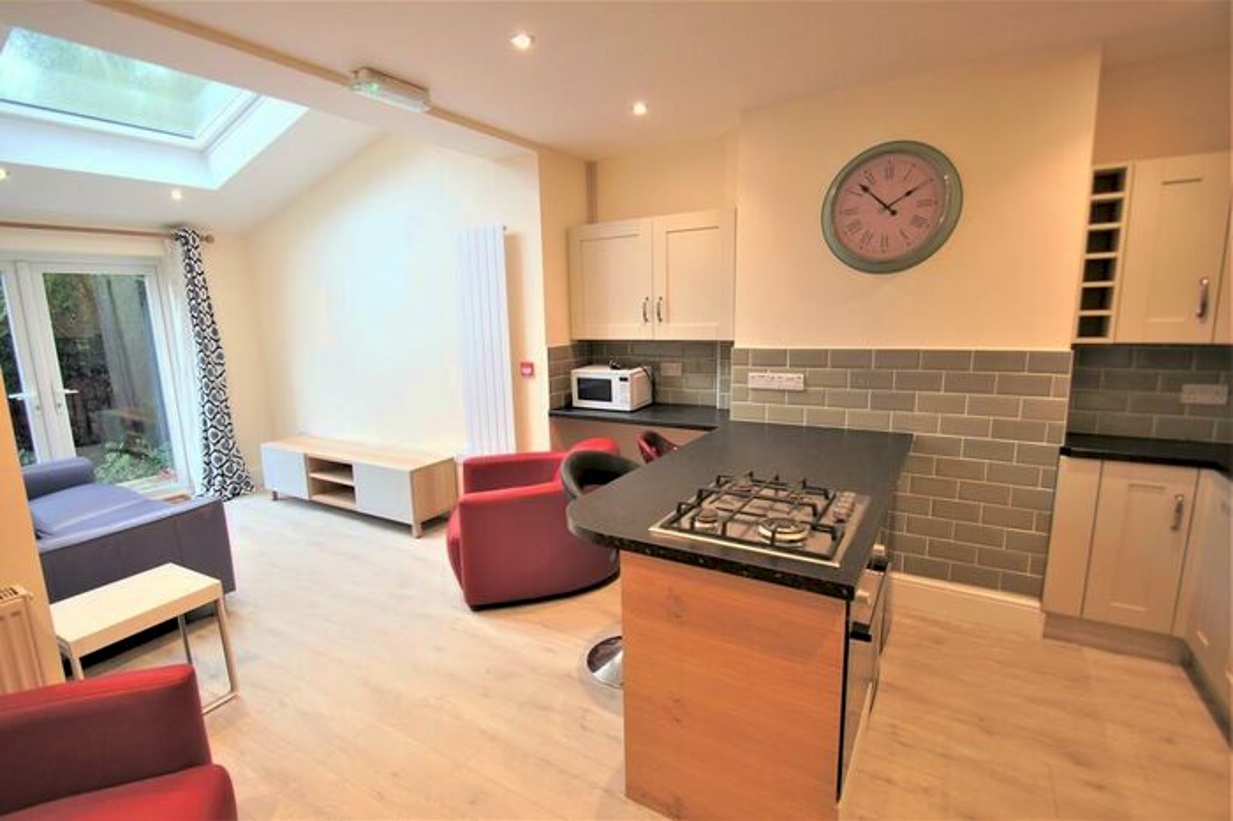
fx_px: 513
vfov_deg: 77.3
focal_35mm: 15
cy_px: 410
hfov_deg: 100.4
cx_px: 616
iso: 125
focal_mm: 10
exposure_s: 1/30
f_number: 3.5
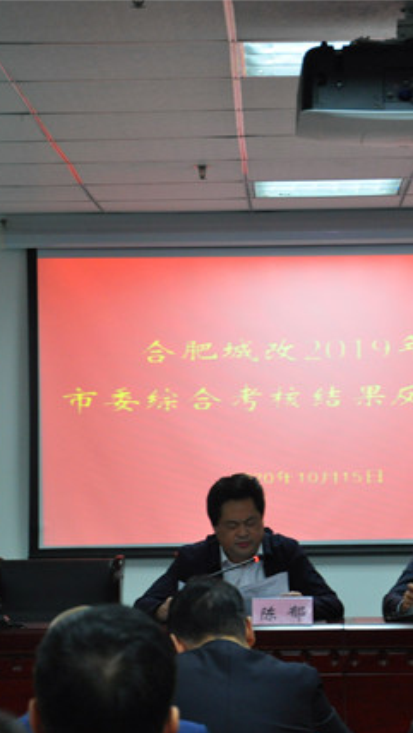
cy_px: 367
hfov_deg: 9.8
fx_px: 2412
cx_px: 257
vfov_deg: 17.3
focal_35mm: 124
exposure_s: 1/50
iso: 1000
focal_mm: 52
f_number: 7.1
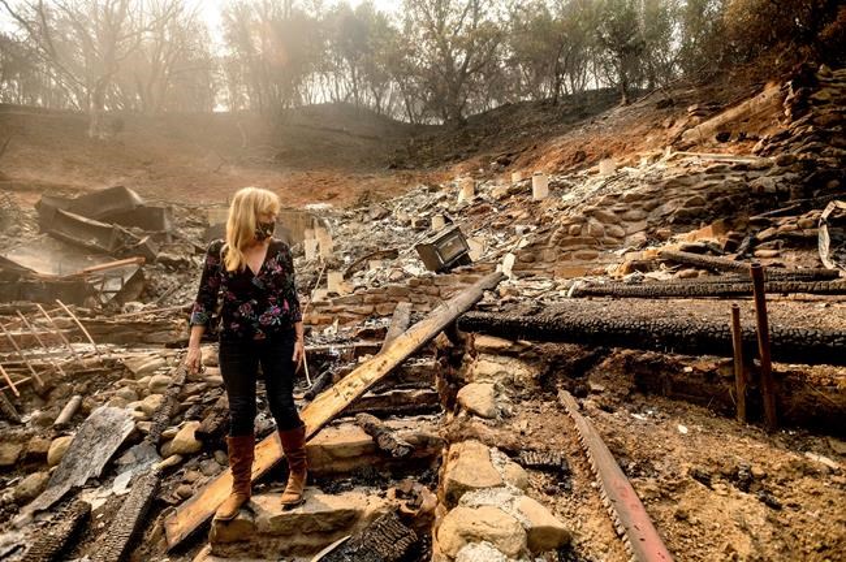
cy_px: 281
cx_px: 423
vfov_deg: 70.3
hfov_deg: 93.3
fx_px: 399
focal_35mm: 17
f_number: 4
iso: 800
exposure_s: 1/4000
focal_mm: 17
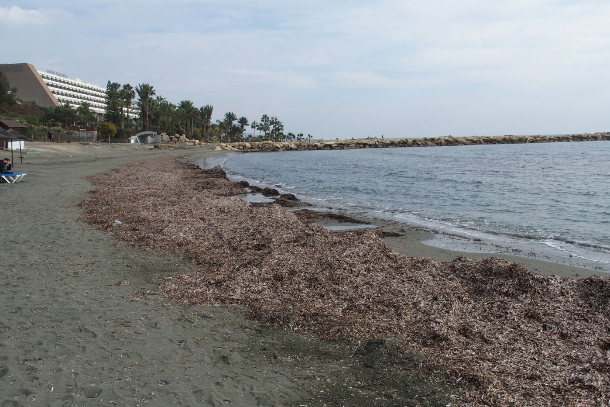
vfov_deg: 43.5
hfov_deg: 61.9
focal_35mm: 30
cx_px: 304
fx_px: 508
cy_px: 227
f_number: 4.5
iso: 100
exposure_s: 1/800
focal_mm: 6
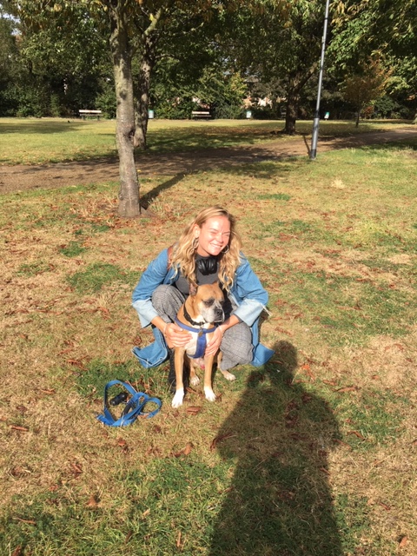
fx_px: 466
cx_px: 208
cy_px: 278
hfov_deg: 48.2
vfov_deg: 61.7
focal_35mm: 29
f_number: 2.2
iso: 25
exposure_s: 1/855
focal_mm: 4.15
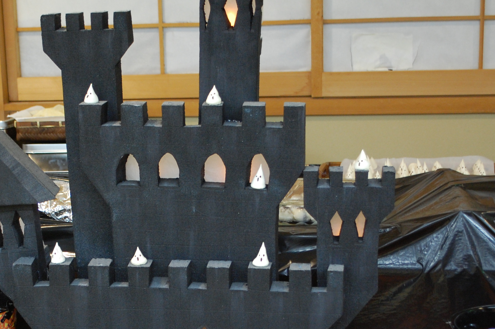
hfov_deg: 26.6
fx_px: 1044
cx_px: 187
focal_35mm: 76
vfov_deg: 17.8
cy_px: 239
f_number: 4.8
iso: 800
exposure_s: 1/8
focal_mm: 32
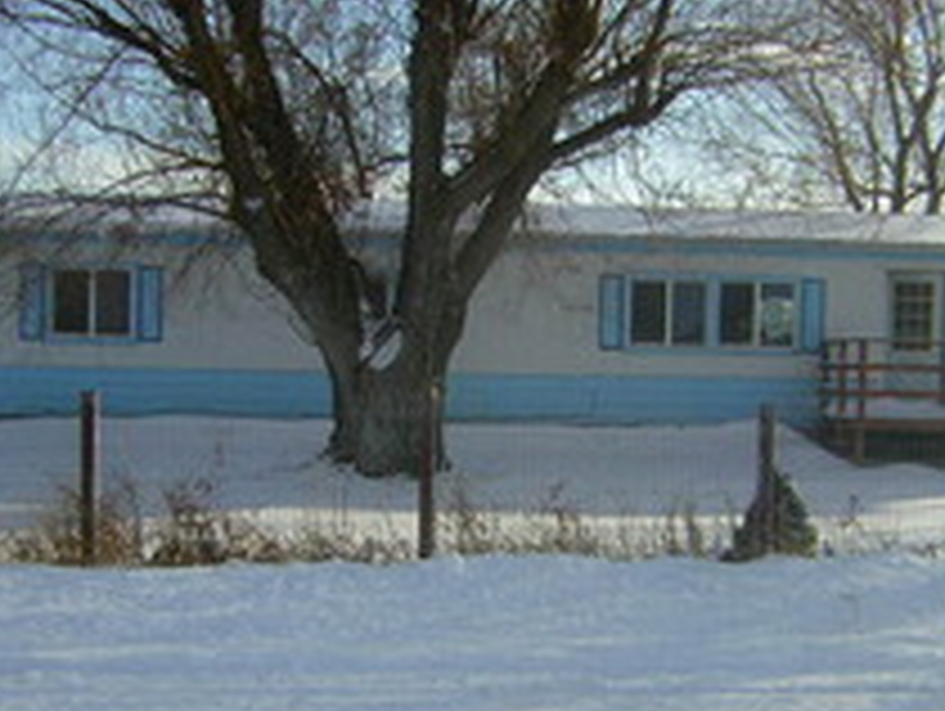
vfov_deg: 22.2
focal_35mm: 66
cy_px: 464
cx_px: 634
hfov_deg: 29.1
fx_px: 1804
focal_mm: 5.2
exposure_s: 1/486
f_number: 5.4
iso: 50
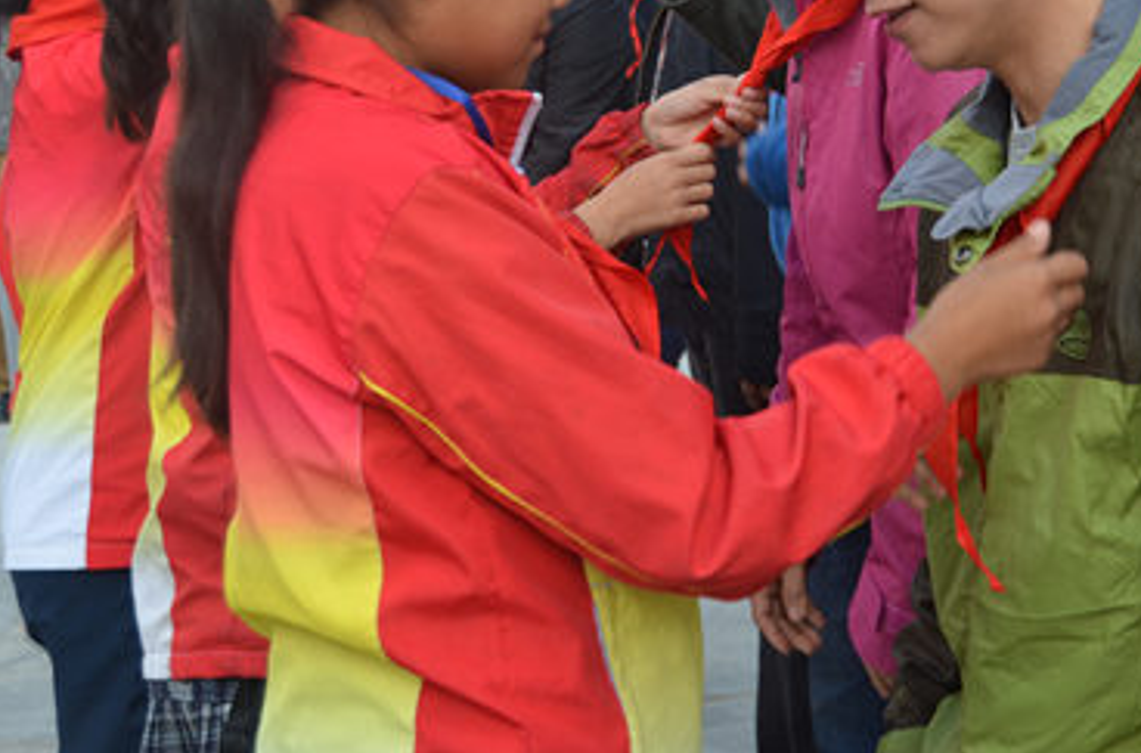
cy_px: 256
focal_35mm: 93
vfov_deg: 14.6
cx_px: 850
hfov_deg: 21.8
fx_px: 2939
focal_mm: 38
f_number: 6.3
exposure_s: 1/160
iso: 200
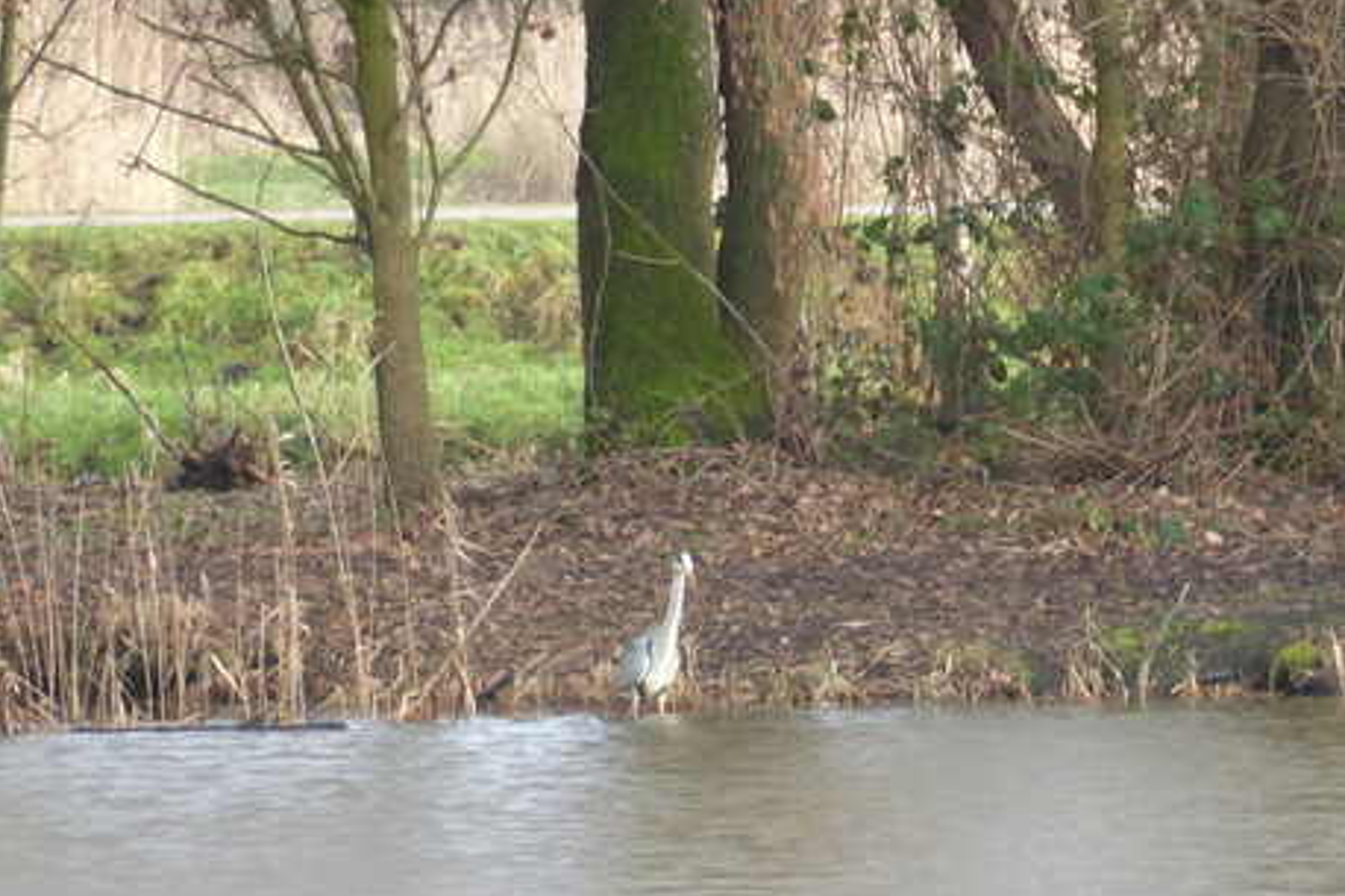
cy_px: 451
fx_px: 31221
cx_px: 672
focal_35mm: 836
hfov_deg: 2.5
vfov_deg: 1.6
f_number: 6.4
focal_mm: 129
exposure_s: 1/50
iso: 800
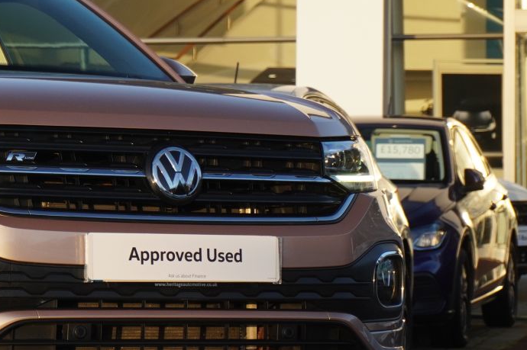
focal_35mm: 174
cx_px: -47
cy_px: 184
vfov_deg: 7.9
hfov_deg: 11.7
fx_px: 2545
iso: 500
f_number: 5.6
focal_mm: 50
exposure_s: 1/250
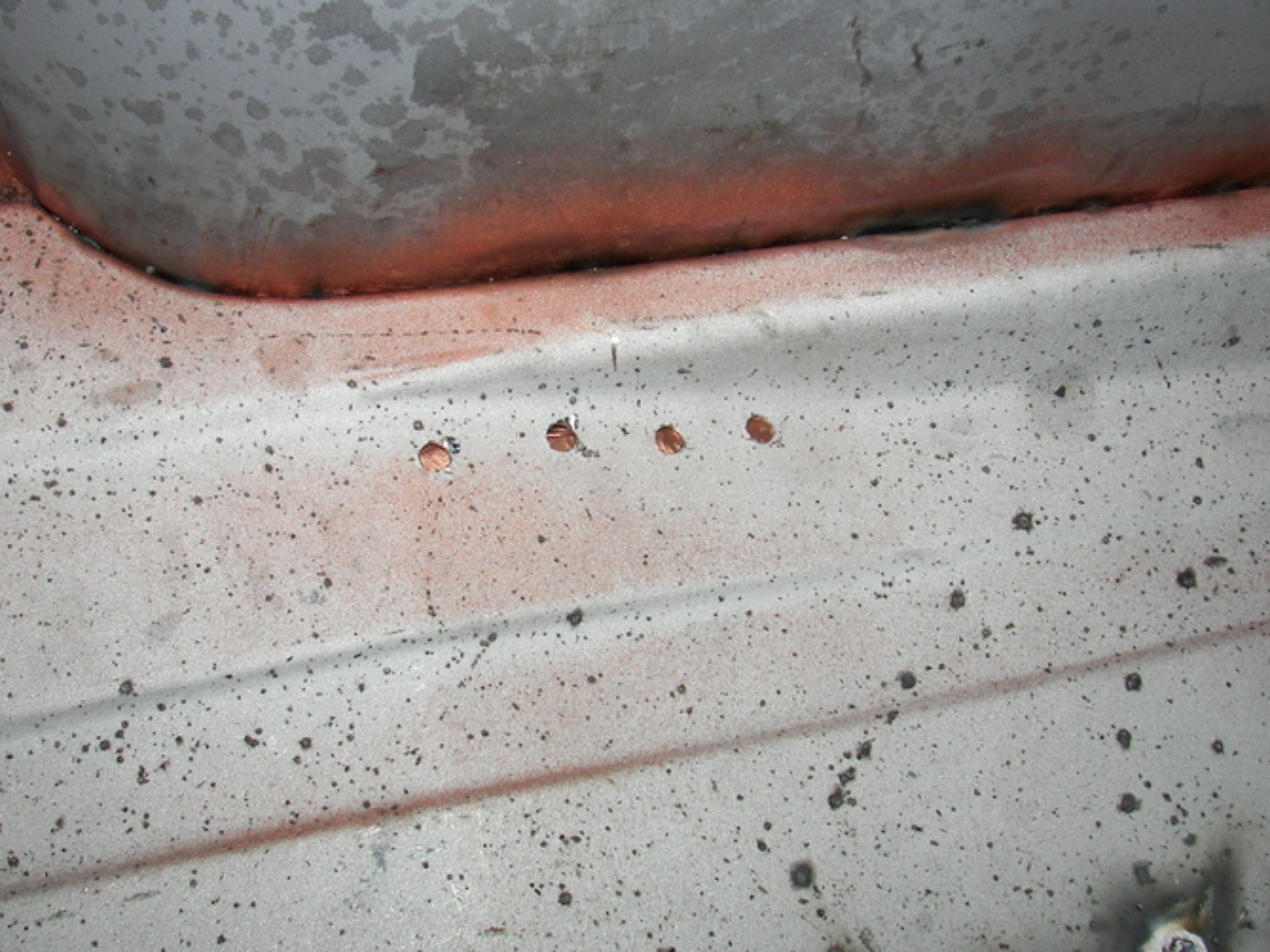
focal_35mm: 43
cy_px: 489
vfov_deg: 33.6
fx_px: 1577
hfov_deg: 43.8
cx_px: 582
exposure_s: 1/30
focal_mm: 6
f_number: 2.8
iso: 100
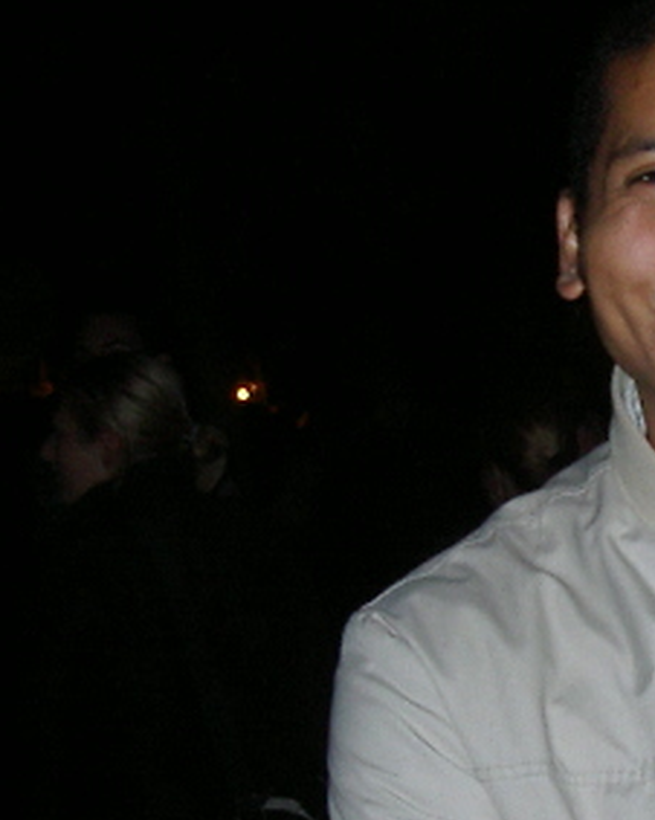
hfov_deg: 17.4
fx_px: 2038
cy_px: 565
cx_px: 783
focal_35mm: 84
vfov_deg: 22.6
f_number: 2.6
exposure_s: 1/60
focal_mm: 5.8
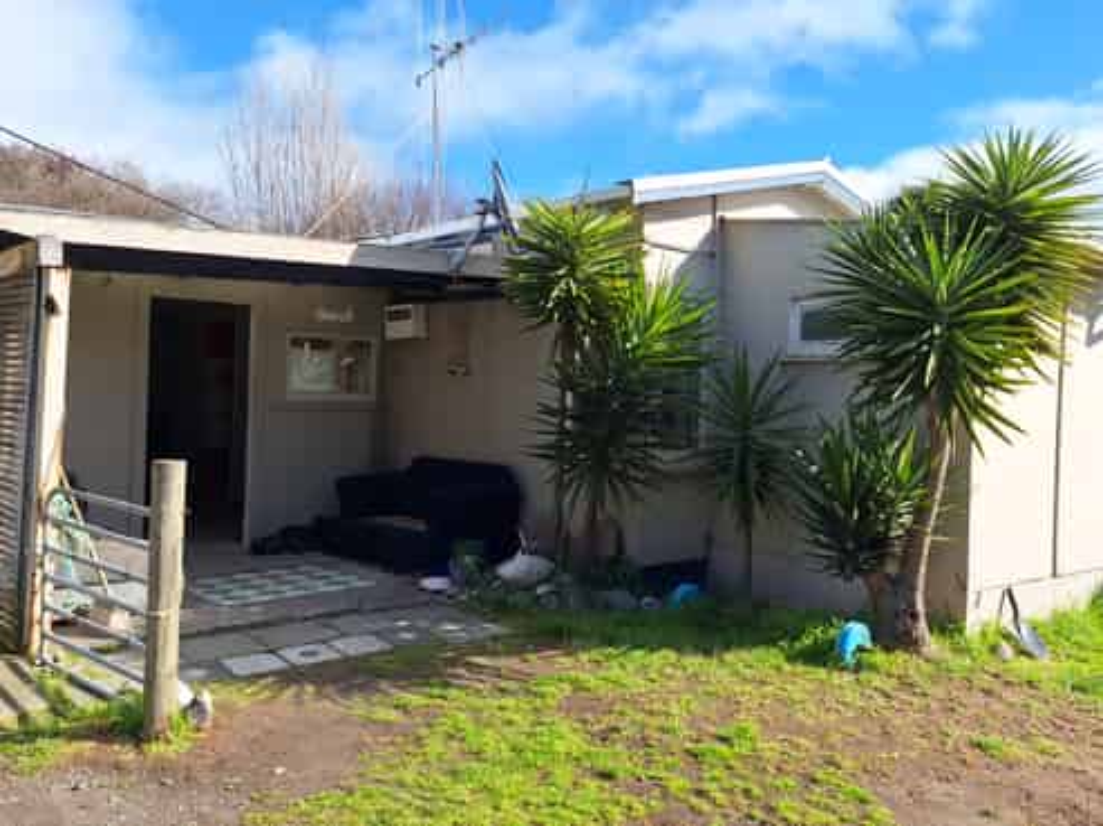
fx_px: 732
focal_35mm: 23
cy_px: 413
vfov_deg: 58.8
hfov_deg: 74.0
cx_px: 552
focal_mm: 5.54
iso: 25
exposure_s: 1/2232
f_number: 1.8
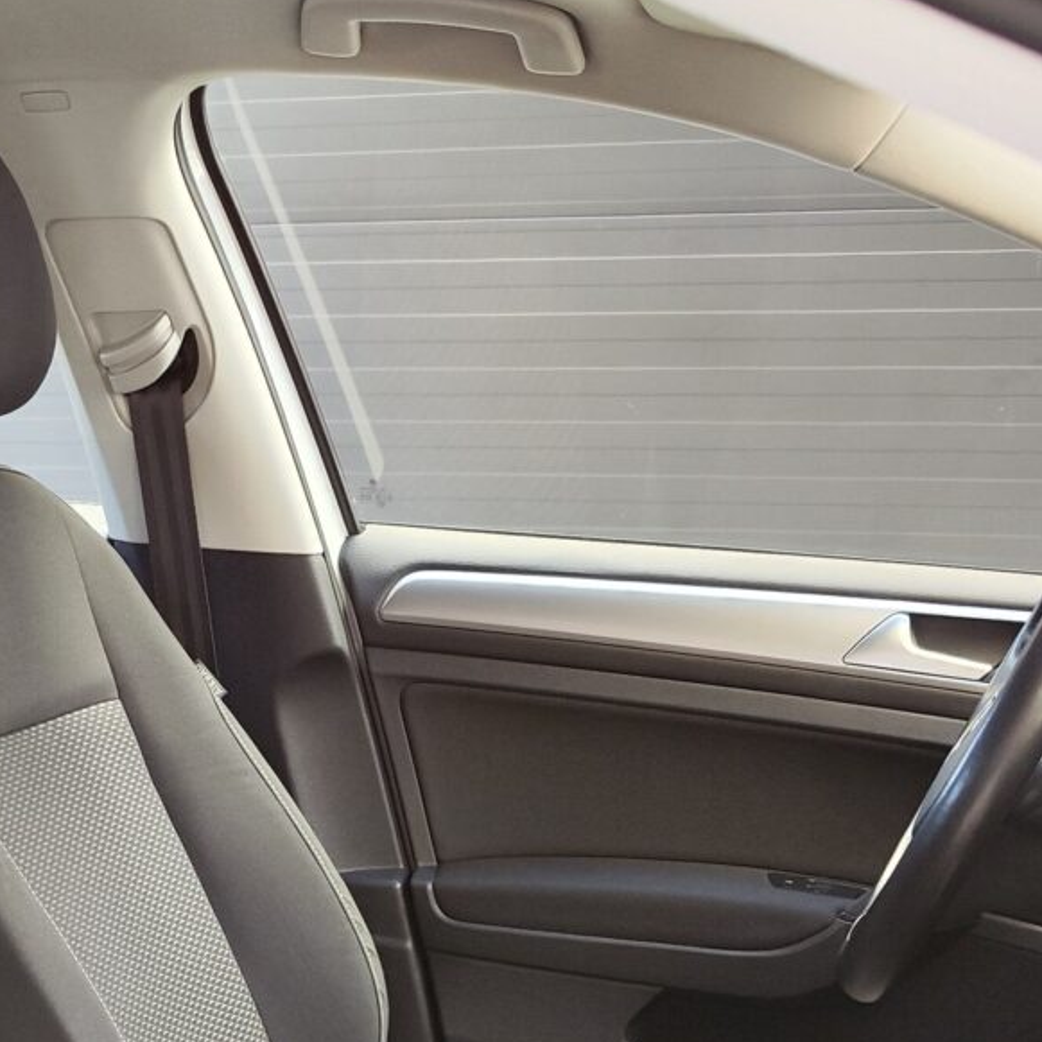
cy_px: 1128
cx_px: 276
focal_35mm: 63
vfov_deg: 25.4
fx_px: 2146
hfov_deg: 27.0
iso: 211
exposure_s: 1/100
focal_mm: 7.01
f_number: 1.69
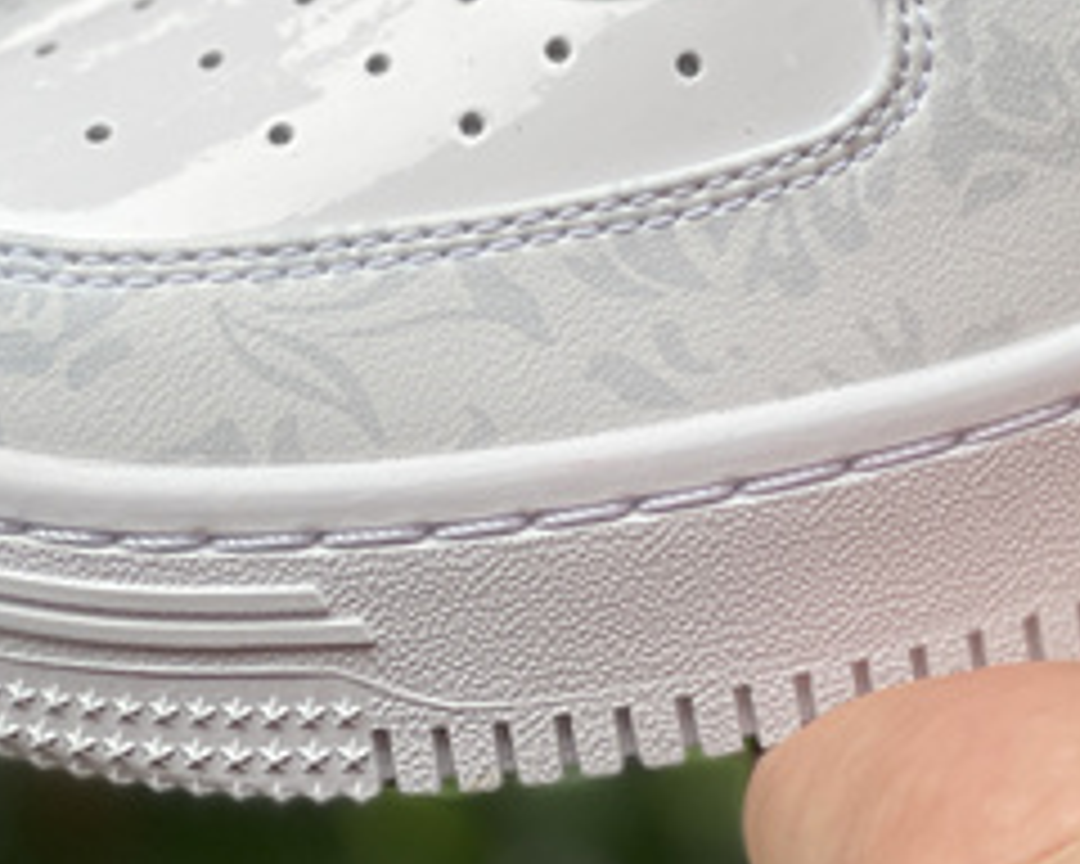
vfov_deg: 8.0
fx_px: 6169
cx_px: 1143
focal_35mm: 193
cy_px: -65
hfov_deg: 9.9
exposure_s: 1/121
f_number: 2.2
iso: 25
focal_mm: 7.5
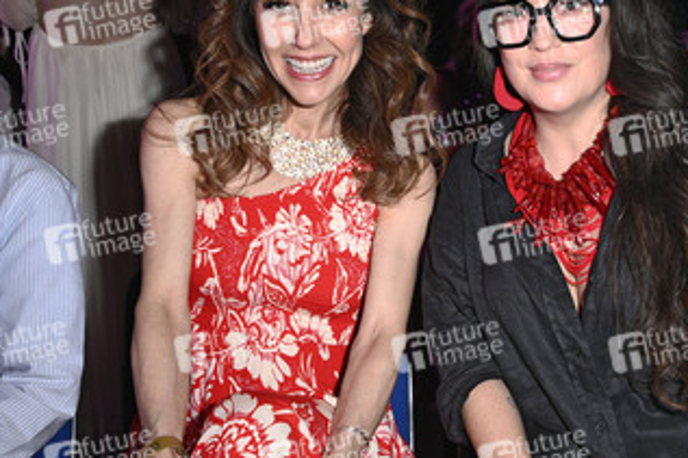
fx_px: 1031
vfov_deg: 25.0
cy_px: 185
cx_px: 476
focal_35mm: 54
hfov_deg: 36.4
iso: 1600
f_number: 5.6
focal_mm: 38
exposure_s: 1/160
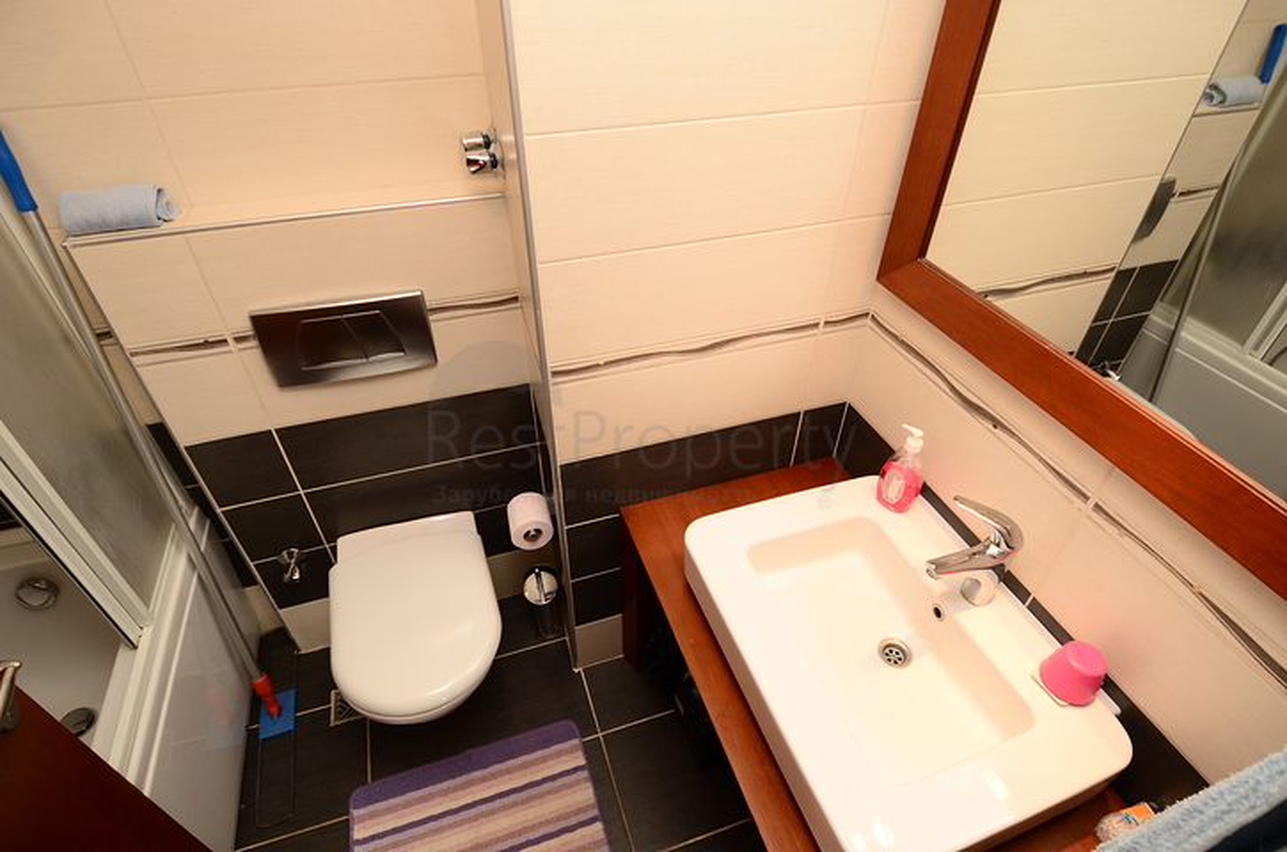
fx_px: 642
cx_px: 644
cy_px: 426
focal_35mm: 18
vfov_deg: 67.1
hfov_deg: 90.1
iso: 200
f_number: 5
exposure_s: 1/60
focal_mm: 12
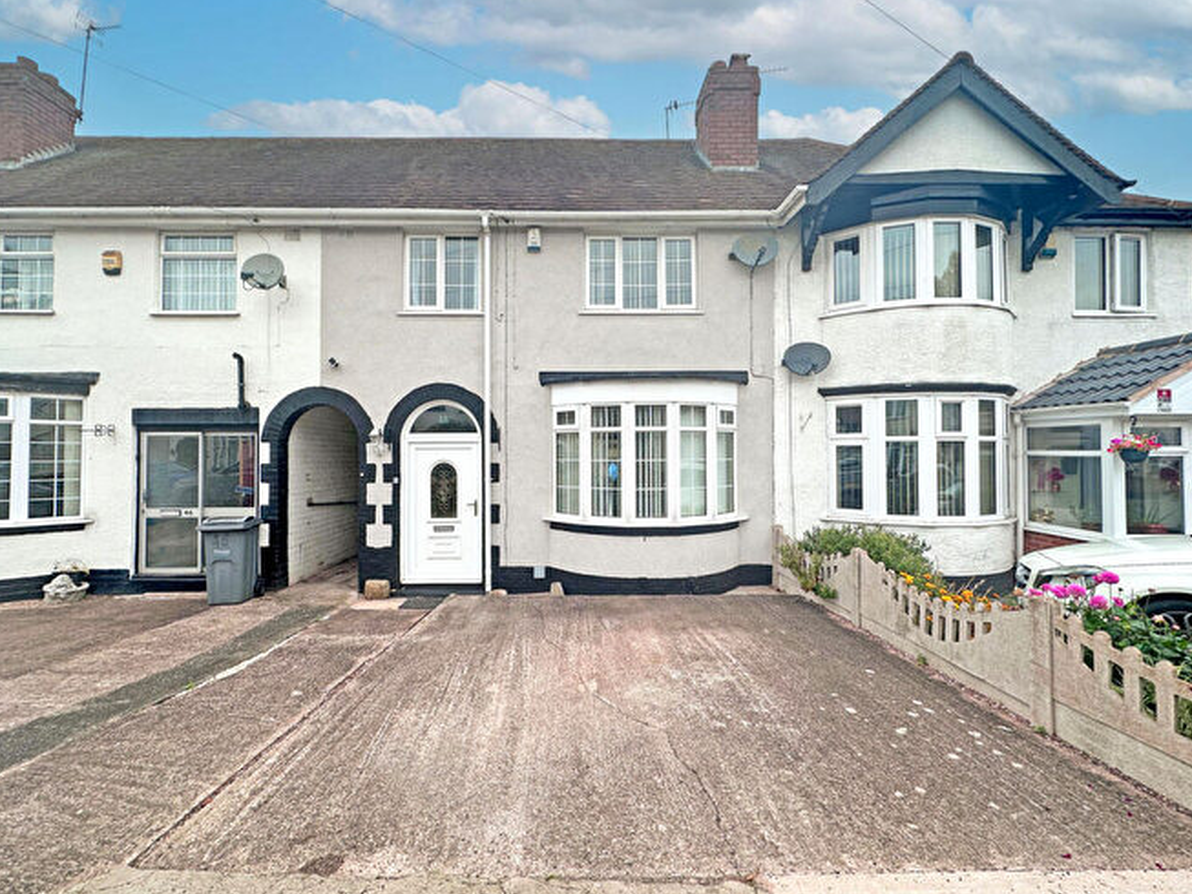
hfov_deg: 98.1
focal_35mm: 15
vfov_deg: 81.8
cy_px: 442
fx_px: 517
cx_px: 575
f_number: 2.2
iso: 40
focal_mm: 2.22
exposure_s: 1/316
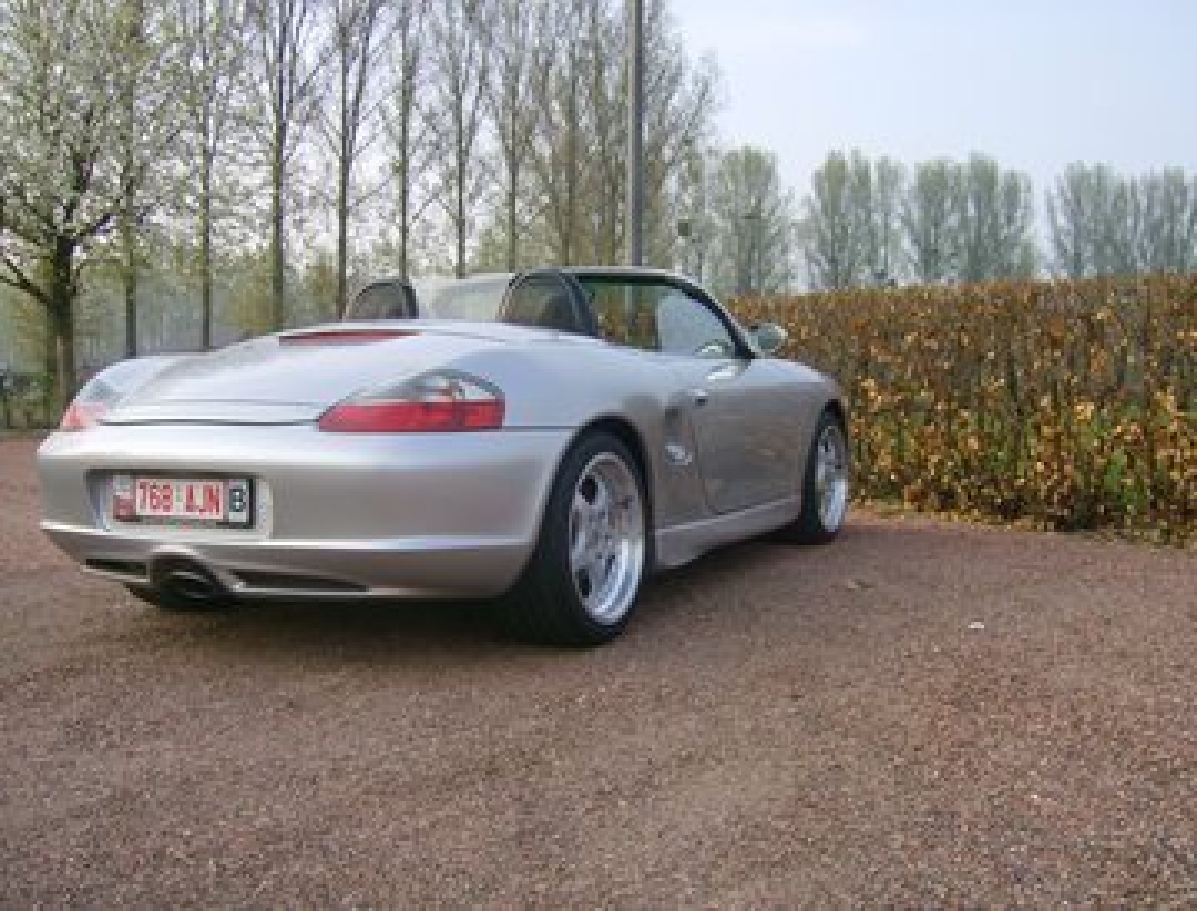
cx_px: 598
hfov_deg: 51.1
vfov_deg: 40.0
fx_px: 1252
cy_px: 456
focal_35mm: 36
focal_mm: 6
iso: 100
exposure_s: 1/212
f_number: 4.7
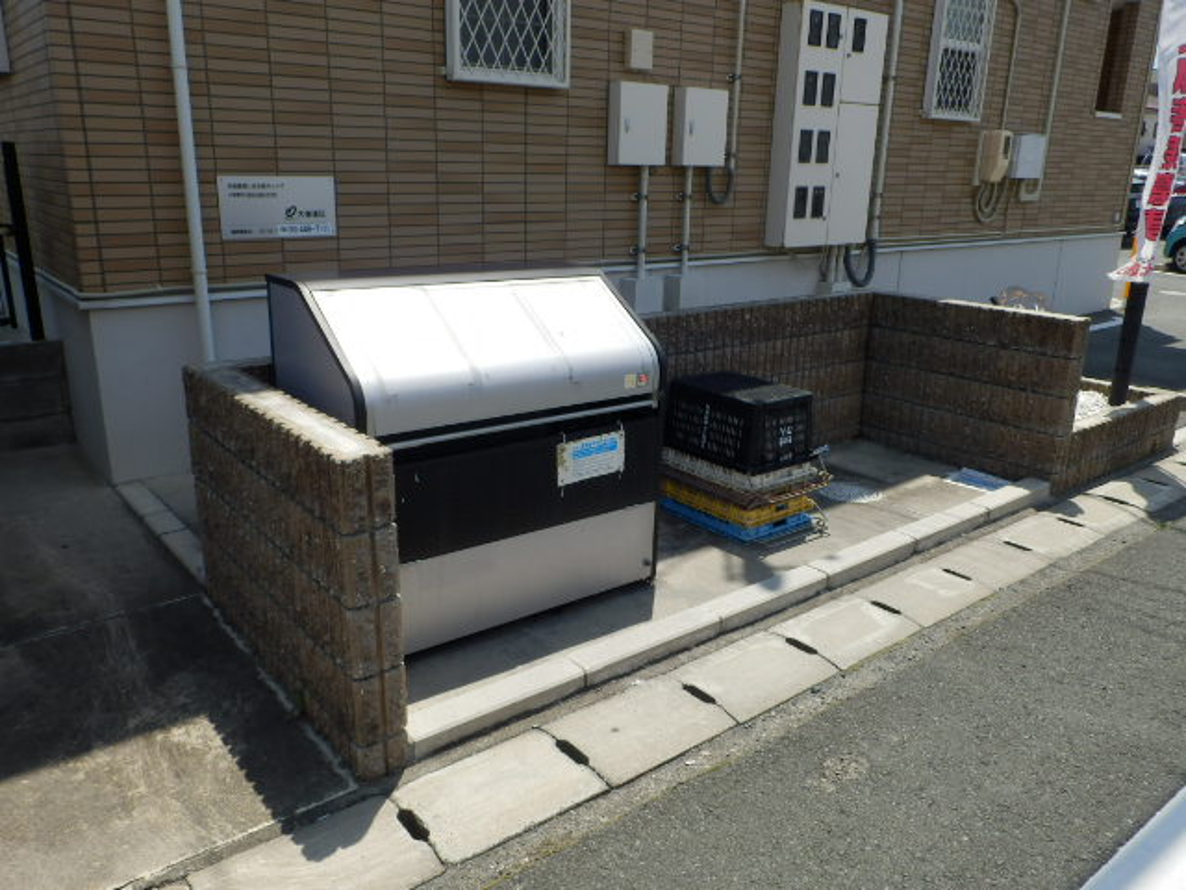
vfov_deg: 46.8
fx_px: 1028
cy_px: 445
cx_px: 593
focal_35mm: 30
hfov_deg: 60.0
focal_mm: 5.3
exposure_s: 1/160
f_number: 8.8
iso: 80
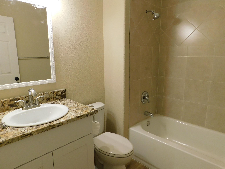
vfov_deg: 58.9
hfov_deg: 73.9
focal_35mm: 23
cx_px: 112
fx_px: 149
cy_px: 84
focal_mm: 4
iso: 160
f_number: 3
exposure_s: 1/30
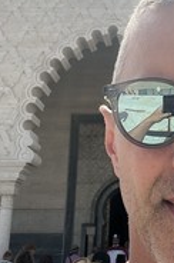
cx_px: 181
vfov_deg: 29.7
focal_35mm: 68
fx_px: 495
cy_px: 120
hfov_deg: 19.3
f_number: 2.2
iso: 32
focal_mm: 2.71
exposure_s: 1/794
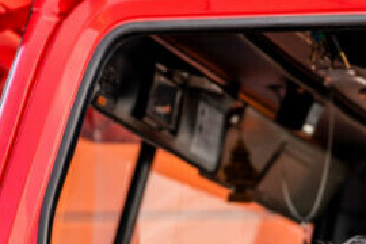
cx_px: 226
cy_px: 285
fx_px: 3538
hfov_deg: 5.9
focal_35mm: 348
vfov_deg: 3.9
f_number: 2.8
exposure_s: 1/640
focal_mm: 135
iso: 100
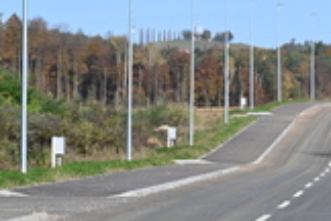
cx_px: 329
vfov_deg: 5.2
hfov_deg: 7.8
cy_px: 190
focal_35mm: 264
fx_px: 2427
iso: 100
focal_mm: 95
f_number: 7.1
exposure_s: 1/400
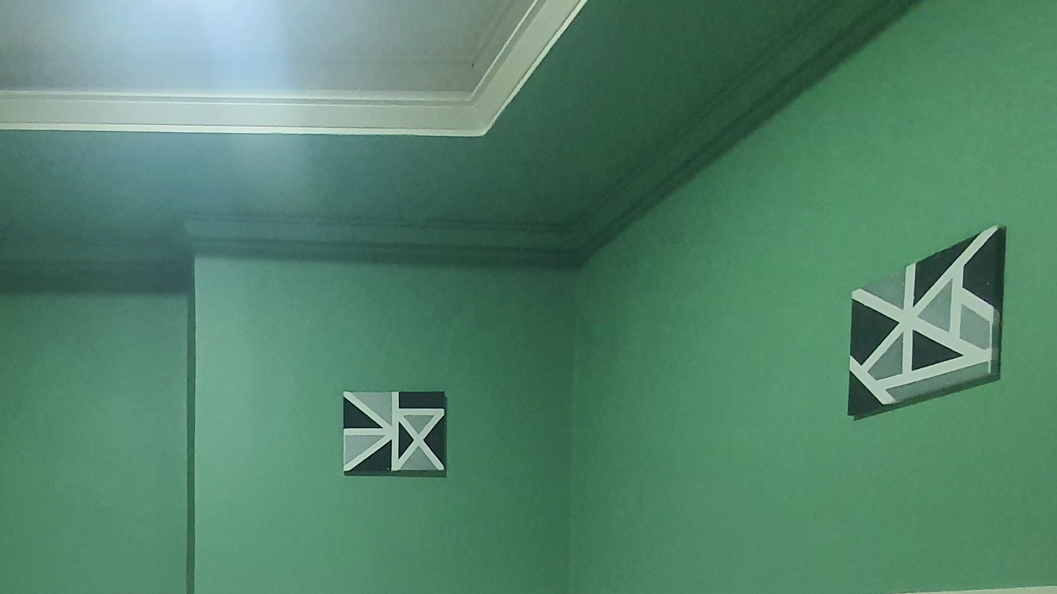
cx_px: 191
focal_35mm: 32
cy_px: 671
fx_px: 897
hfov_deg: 56.0
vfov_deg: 31.9
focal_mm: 1.8
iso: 400
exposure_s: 1/40
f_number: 2.2
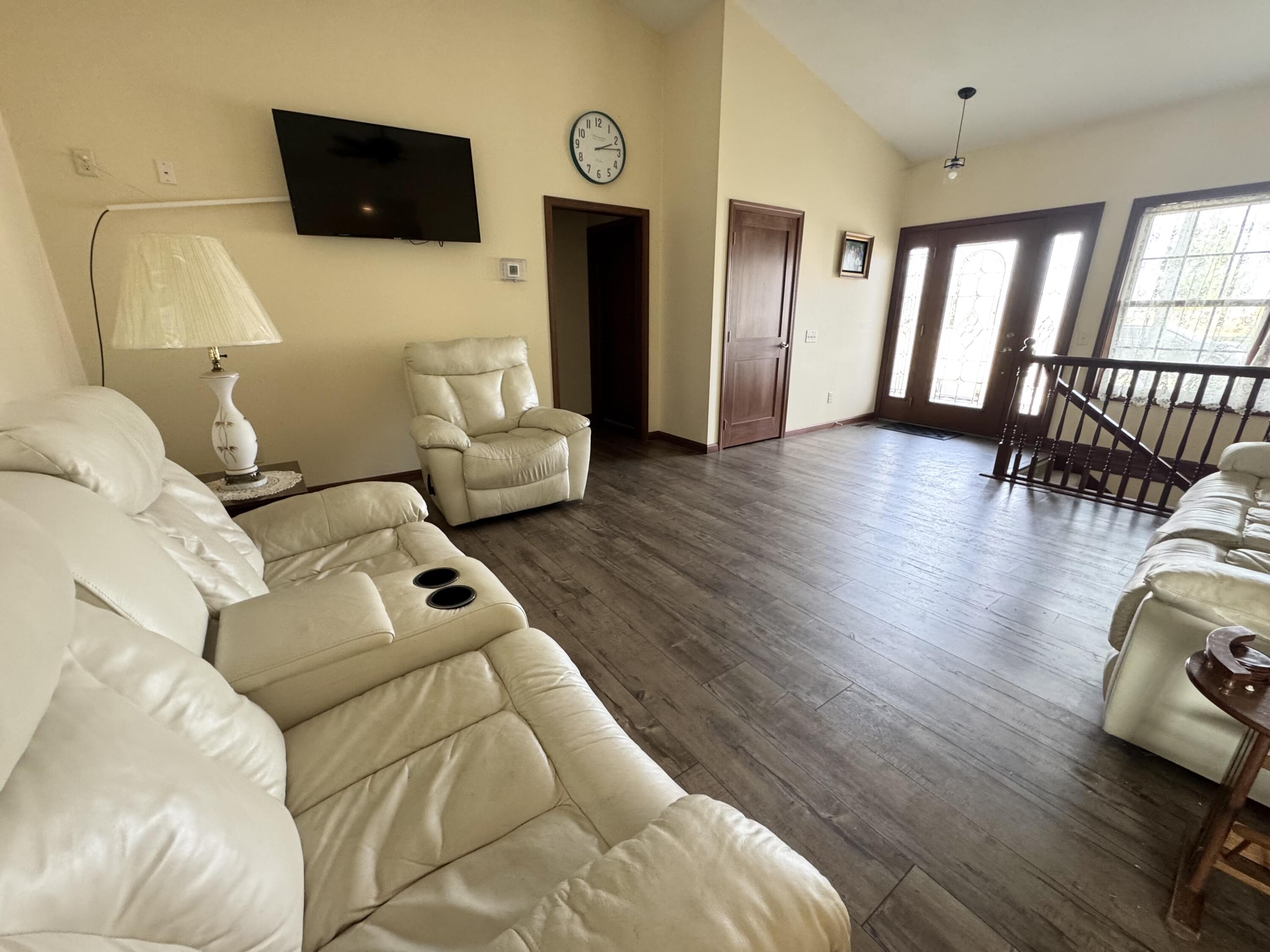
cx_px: 635
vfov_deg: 85.7
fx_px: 514
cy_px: 476
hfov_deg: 102.1
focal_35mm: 14
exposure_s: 1/60
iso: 250
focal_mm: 2.22
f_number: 2.2
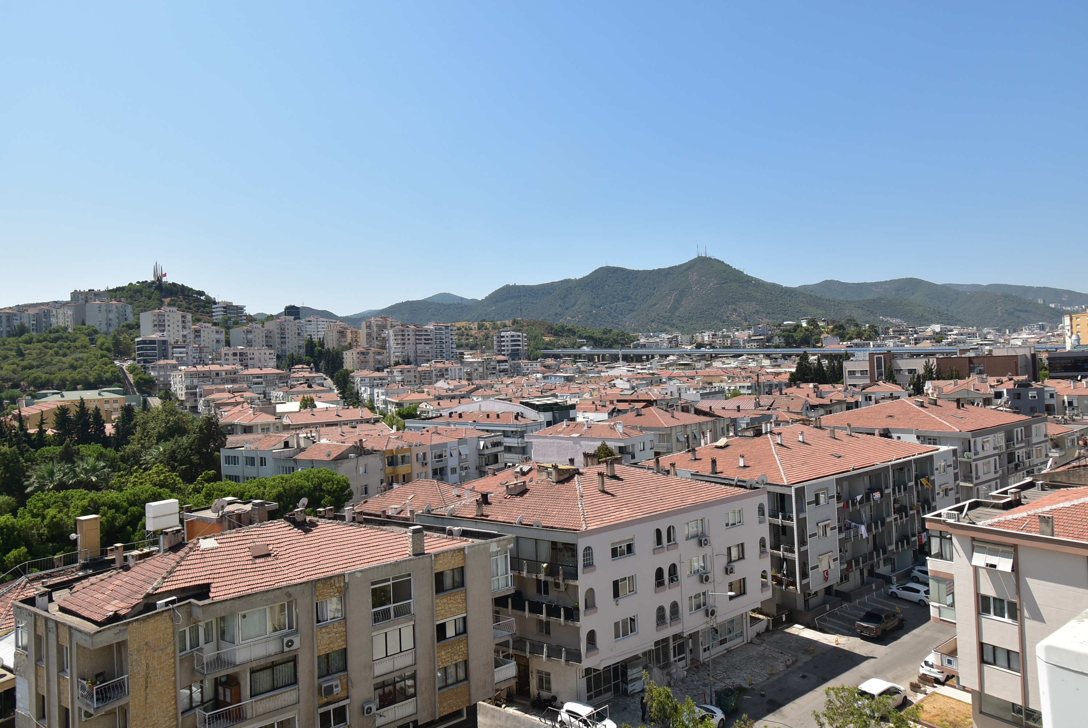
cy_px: 364
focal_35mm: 21
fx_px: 635
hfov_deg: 81.2
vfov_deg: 59.6
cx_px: 544
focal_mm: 14
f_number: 8
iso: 100
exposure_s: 1/200
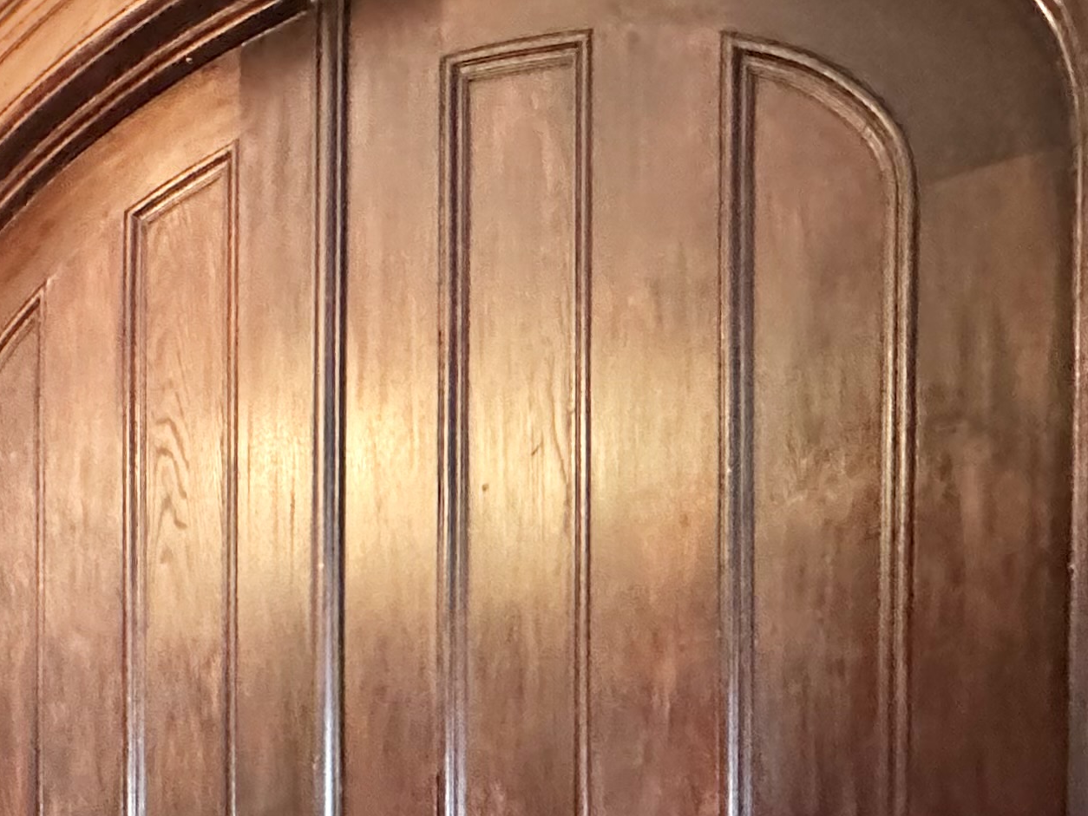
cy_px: 1033
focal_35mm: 45
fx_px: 1415
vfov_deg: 27.4
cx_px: -9
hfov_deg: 37.4
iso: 1000
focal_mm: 2.22
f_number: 2.2
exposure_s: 1/40
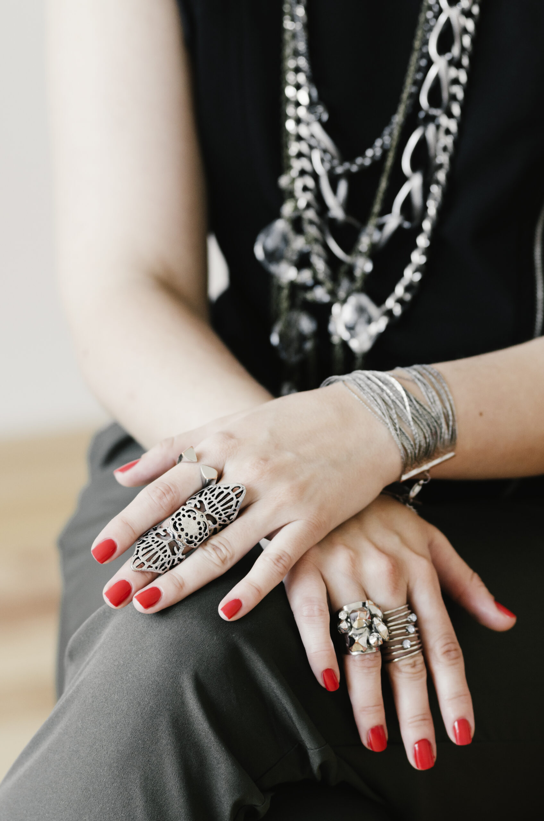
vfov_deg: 12.5
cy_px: 410
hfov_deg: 8.3
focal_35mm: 165
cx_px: 272
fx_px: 3756
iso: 320
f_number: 3.5
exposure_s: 1/160
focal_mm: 110
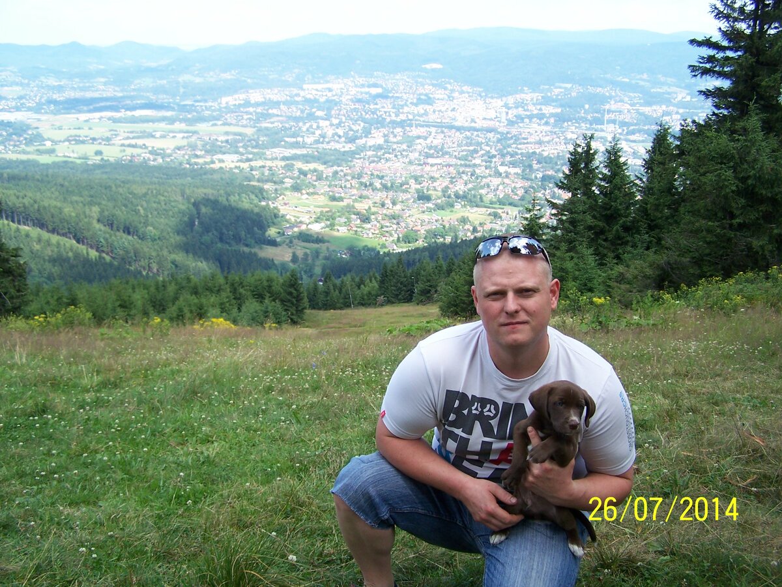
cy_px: 294
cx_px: 391
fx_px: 858
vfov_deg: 37.7
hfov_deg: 49.0
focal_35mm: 38
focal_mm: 6.3
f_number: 2.8
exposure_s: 1/350
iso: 80
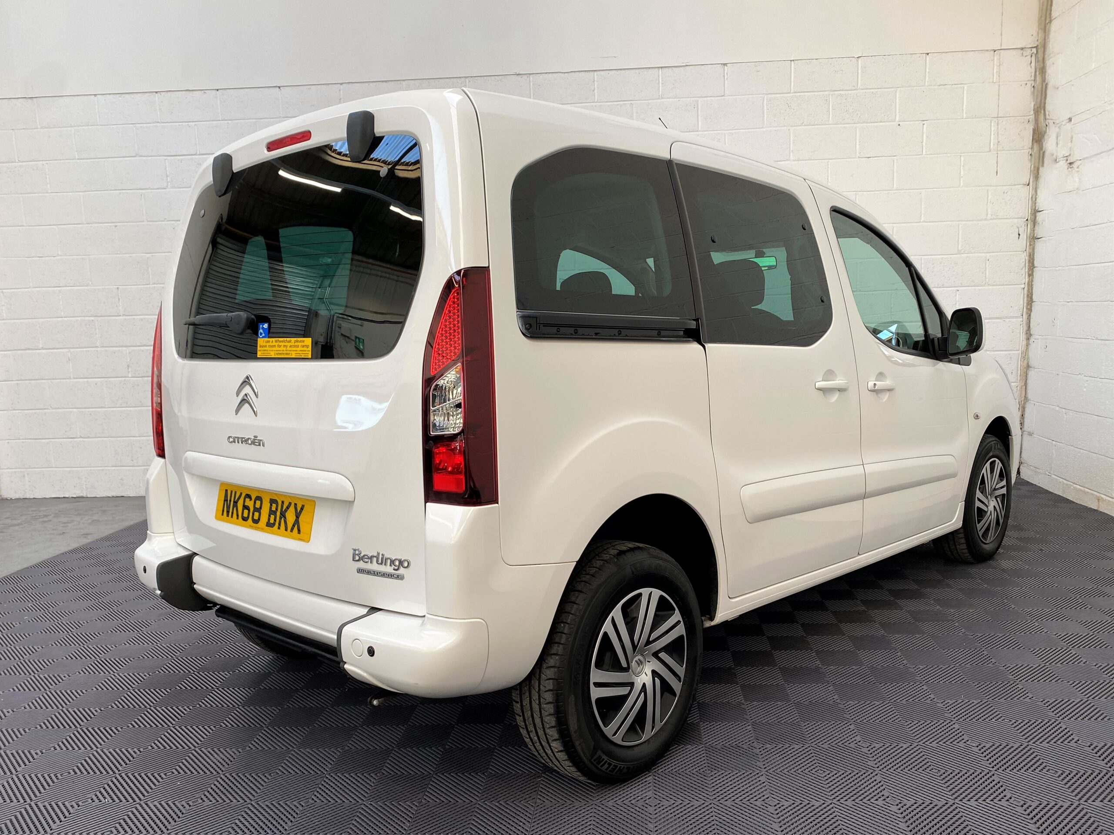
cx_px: 557
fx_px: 837
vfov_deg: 53.1
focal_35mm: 26
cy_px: 418
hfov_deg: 67.3
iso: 50
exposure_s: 1/100
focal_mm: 4.25
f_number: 1.8
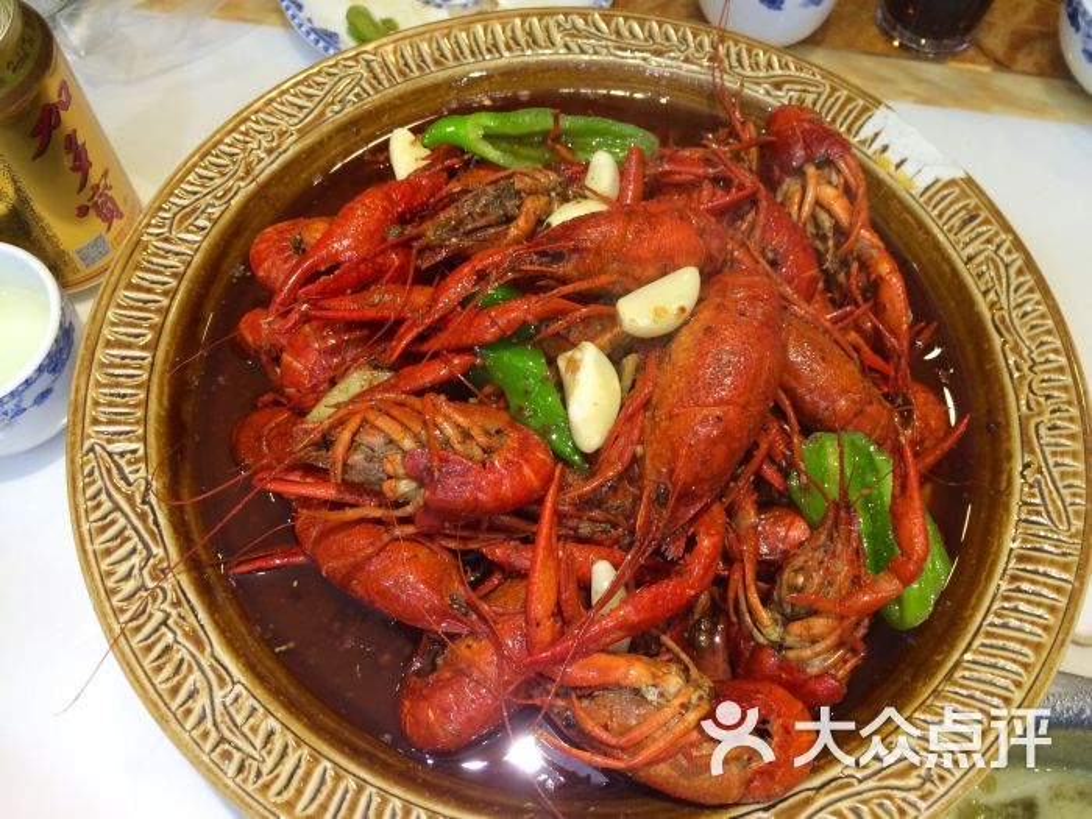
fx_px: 915
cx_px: 546
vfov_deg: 48.2
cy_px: 410
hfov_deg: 61.7
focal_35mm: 29
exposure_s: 1/33
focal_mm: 4.15
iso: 80
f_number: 2.2
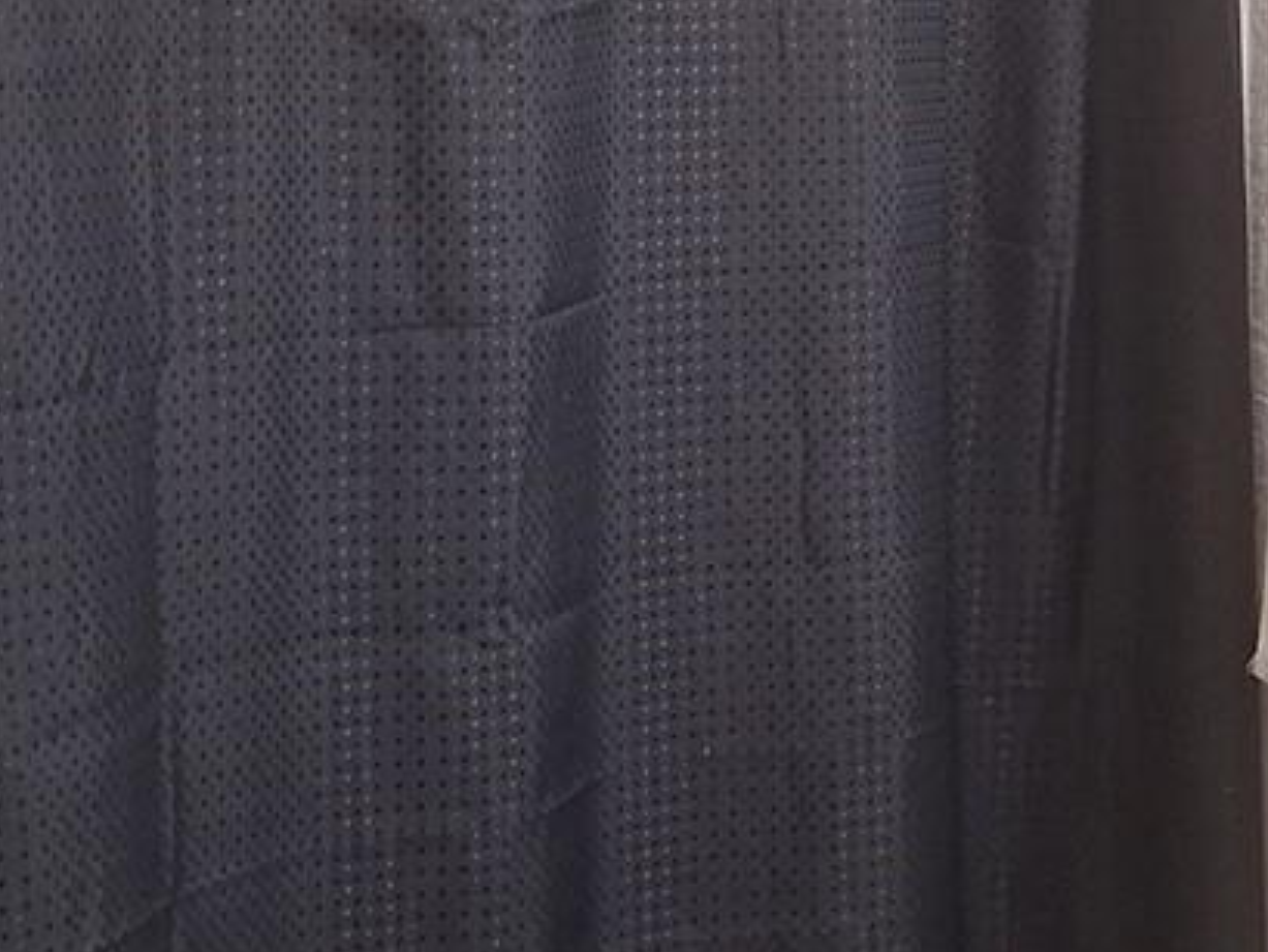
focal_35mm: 90
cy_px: 217
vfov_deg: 16.3
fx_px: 3298
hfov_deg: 21.6
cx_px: 970
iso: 100
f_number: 1.8
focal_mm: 5.54
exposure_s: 1/40
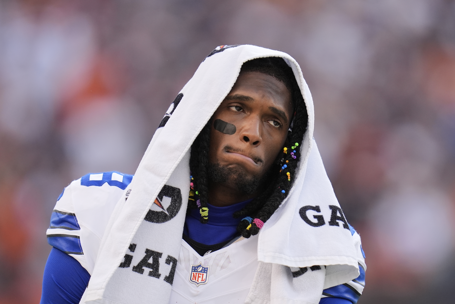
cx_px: 228
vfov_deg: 2.3
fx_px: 7590
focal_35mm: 600
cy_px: 152
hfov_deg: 3.4
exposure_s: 1/2500
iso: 800
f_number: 2.8
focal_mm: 400
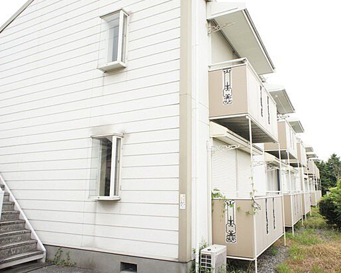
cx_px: 186
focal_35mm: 28
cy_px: 133
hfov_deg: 62.1
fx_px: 283
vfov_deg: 51.5
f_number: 5.6
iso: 200
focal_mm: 16
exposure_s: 1/100
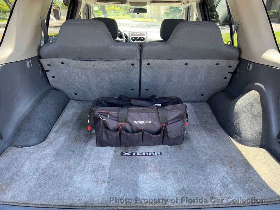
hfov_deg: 67.3
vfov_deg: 53.1
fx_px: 210
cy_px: 105
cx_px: 140
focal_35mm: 26
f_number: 1.5
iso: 64
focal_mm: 5.7
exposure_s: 1/122
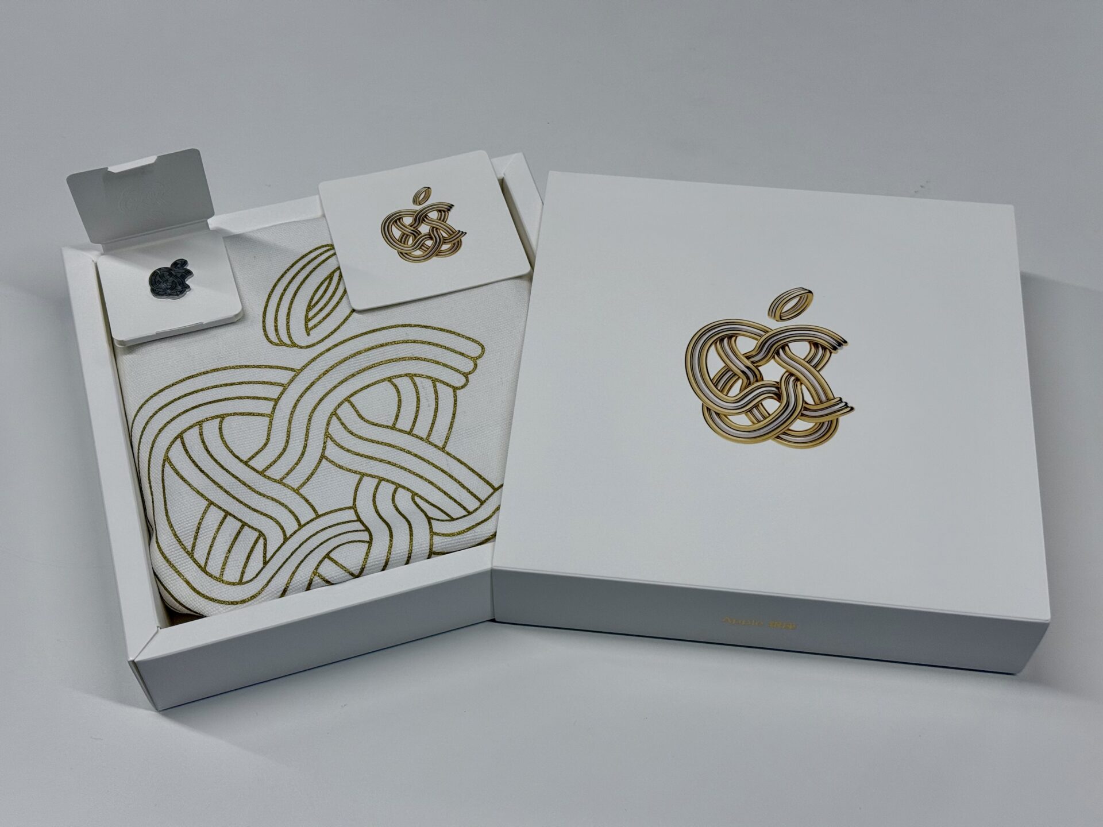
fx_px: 1529
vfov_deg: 30.3
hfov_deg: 39.7
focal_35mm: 48
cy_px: 414
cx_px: 552
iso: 64
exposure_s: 1/271
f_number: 1.78
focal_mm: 6.76
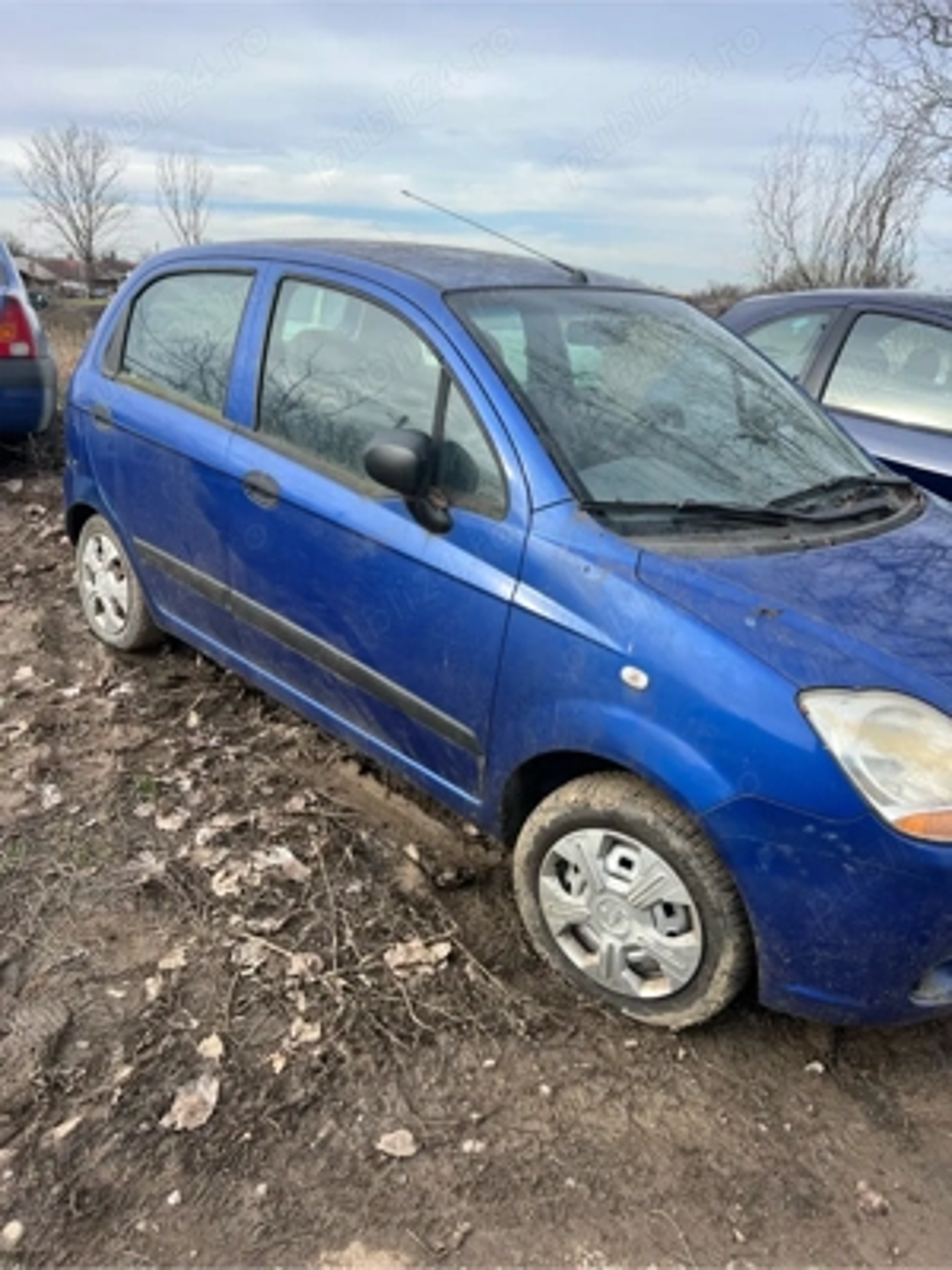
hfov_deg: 53.1
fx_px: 953
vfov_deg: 67.3
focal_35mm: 26
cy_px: 635
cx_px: 476
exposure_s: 1/1326
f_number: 1.5
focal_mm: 5.7
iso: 50
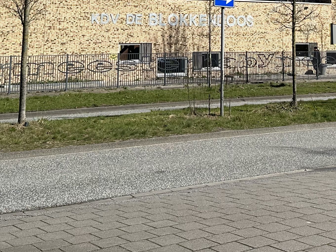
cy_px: -86
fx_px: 689
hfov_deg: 27.3
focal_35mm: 71
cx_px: 217
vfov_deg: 19.0
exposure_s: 1/5000
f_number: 1.8
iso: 80
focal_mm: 6.9
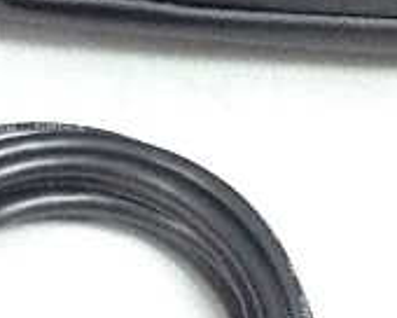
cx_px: -161
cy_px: -145
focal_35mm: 242
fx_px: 2843
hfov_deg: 7.9
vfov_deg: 6.3
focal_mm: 4.12
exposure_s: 1/20
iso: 320
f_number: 2.4
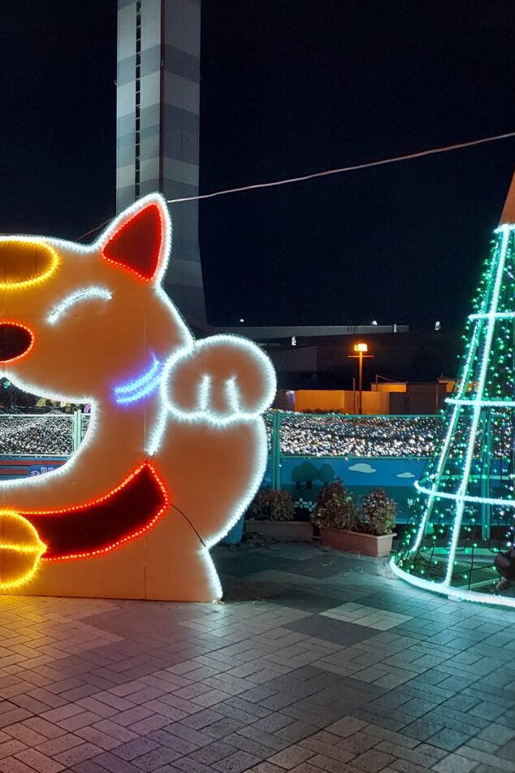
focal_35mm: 35
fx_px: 751
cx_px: 13
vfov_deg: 54.4
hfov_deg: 34.8
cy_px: 388
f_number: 2
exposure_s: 1/60
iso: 320
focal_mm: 4.6
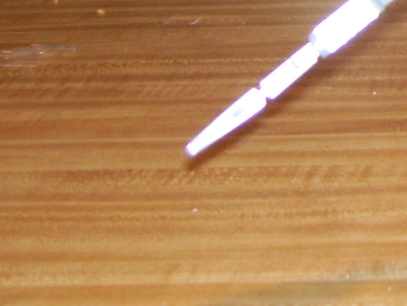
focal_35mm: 159
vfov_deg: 9.0
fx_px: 1871
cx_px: 765
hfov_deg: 11.4
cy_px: -206
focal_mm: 6
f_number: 2.7
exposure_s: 1/60
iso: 80
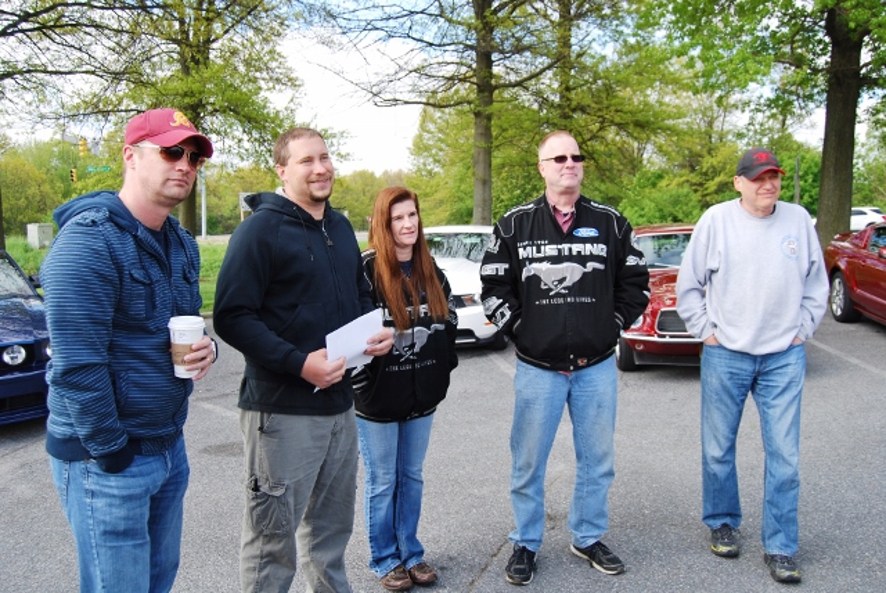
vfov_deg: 43.7
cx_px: 443
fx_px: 739
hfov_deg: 61.9
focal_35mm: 30
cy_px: 296
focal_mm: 20
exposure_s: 1/125
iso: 110
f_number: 5.6
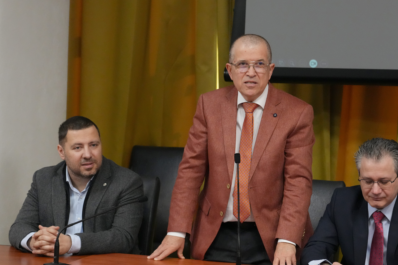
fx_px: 1197
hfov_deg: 18.9
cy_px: 147
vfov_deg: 12.6
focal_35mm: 108
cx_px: 216
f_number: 4.5
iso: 6400
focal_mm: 77.2
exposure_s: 1/250
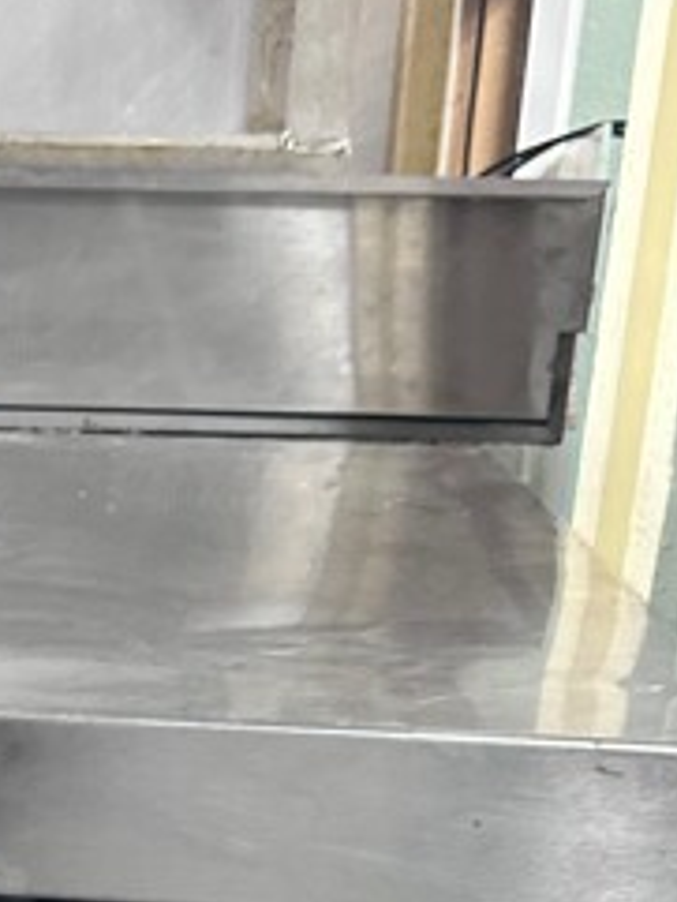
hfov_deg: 17.0
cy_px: 1050
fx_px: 2110
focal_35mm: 81
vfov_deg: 22.4
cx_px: -228
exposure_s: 1/60
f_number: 1.78
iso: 400
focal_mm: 6.86
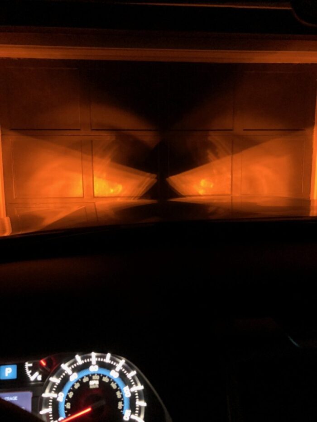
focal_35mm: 29
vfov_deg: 61.7
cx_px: 158
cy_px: 211
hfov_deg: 48.2
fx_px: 354
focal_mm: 3.99
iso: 800
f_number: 1.8
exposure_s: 1/15
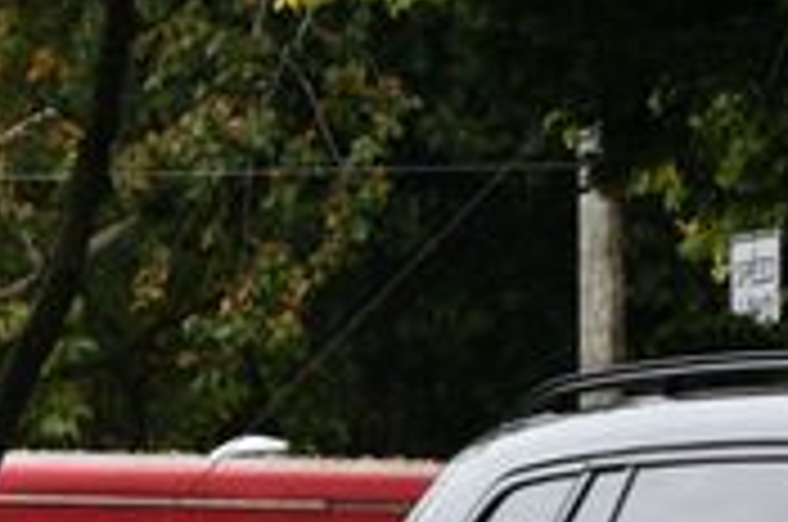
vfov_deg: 2.5
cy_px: 765
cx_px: 1396
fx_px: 11776
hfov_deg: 3.8
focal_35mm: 539
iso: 180
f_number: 8
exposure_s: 1/250
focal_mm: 98
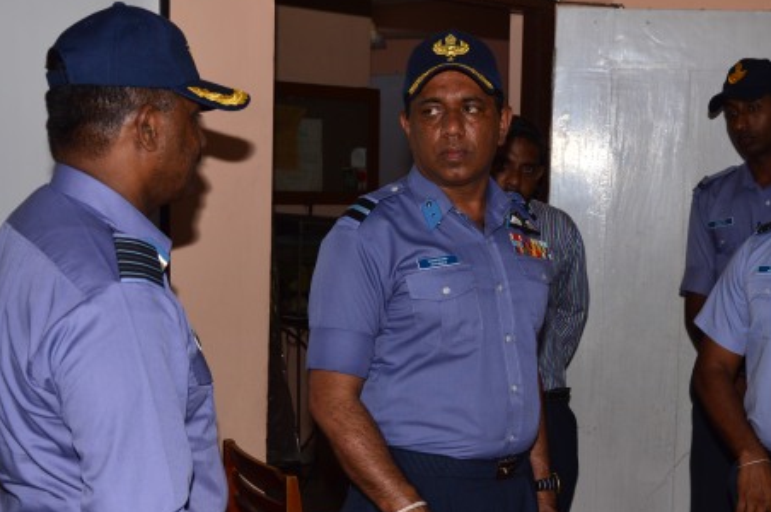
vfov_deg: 19.5
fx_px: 1490
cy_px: 314
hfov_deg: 28.9
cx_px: 469
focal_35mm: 70
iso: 400
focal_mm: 35
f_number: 5.6
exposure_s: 1/200
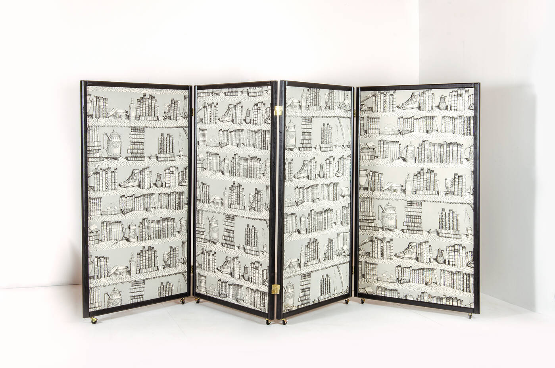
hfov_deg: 37.9
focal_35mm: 52
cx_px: 278
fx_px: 808
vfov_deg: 25.6
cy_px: 184
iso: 100
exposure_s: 1/200
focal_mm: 35
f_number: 16
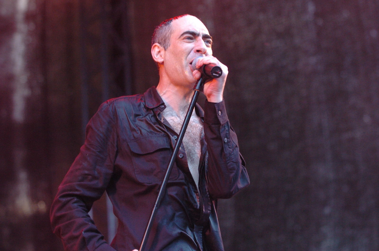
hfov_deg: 17.1
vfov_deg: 11.4
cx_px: 190
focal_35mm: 120
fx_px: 1260
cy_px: 126
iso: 800
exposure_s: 1/40
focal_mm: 80
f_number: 3.2
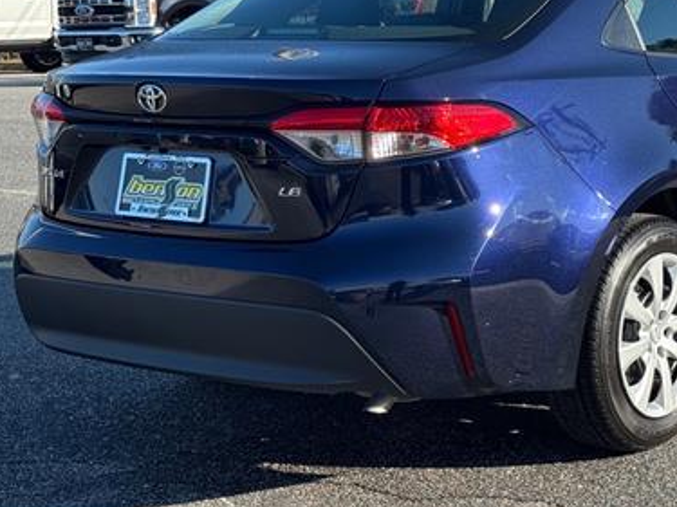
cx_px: 538
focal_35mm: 82
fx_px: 1603
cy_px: 180
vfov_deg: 17.9
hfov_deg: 23.5
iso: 64
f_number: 1.78
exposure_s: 1/1458
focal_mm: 6.76
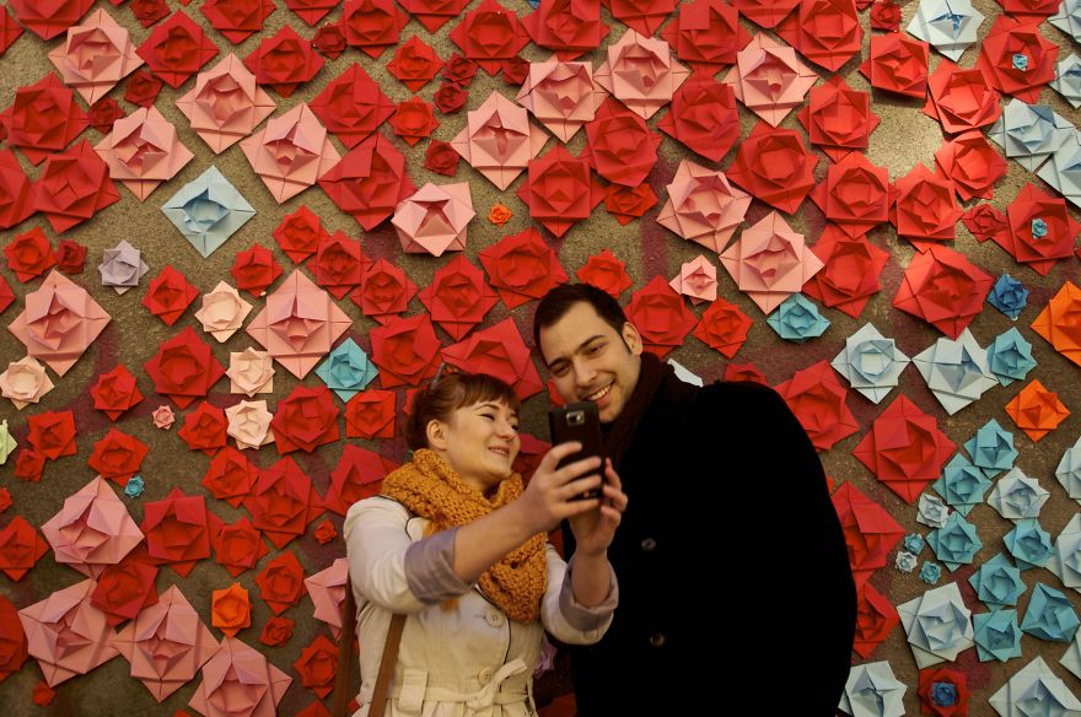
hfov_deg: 53.2
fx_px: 1079
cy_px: 358
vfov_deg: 36.8
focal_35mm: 36
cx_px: 540
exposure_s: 1/250
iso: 200
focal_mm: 24
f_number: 4.5
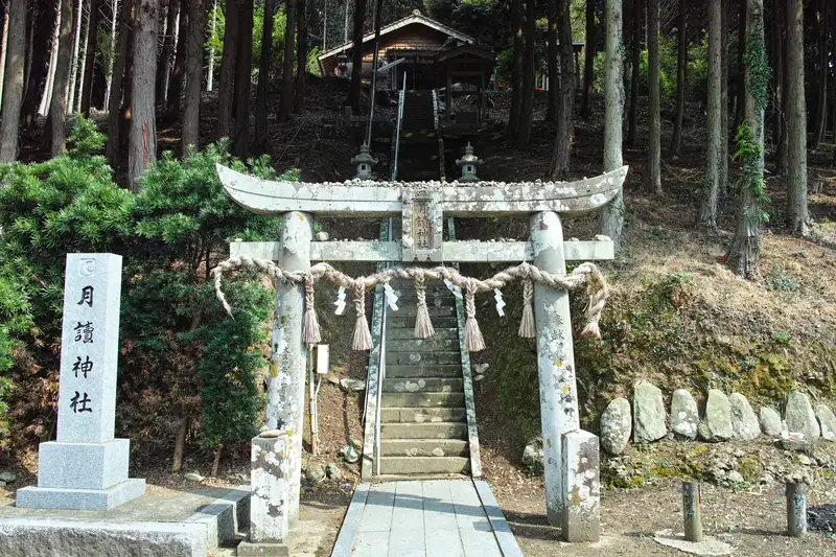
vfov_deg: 46.4
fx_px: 650
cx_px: 418
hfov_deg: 65.5
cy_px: 278
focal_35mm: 28
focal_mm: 19
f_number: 5.6
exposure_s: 1/160
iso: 100
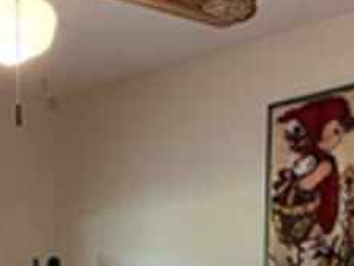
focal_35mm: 80
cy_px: 450
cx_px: 66
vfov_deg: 16.1
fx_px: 818
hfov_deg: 24.0
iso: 400
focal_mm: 2.22
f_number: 2.2
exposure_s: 1/120
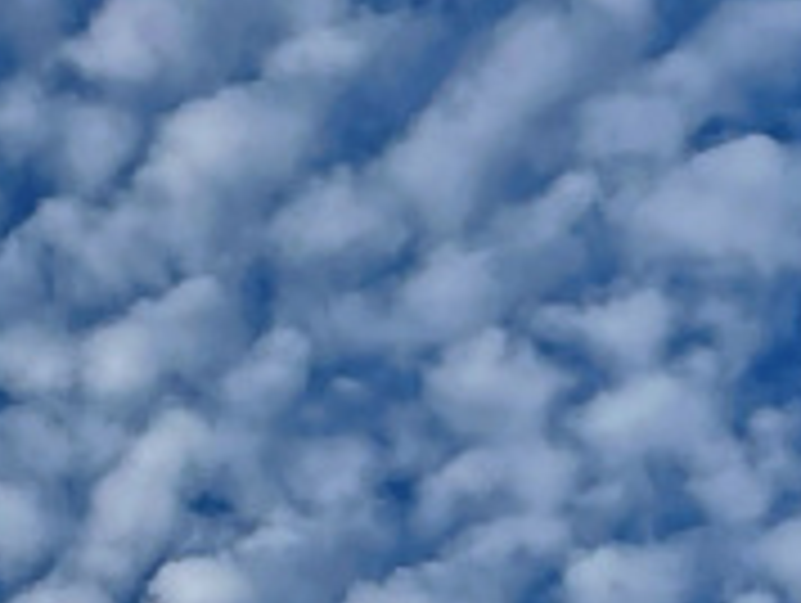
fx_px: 4055
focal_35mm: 175
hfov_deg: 11.2
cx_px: -36
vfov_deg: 7.3
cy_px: 1984
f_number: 1.6
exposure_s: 1/3788
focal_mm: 5.1
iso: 32
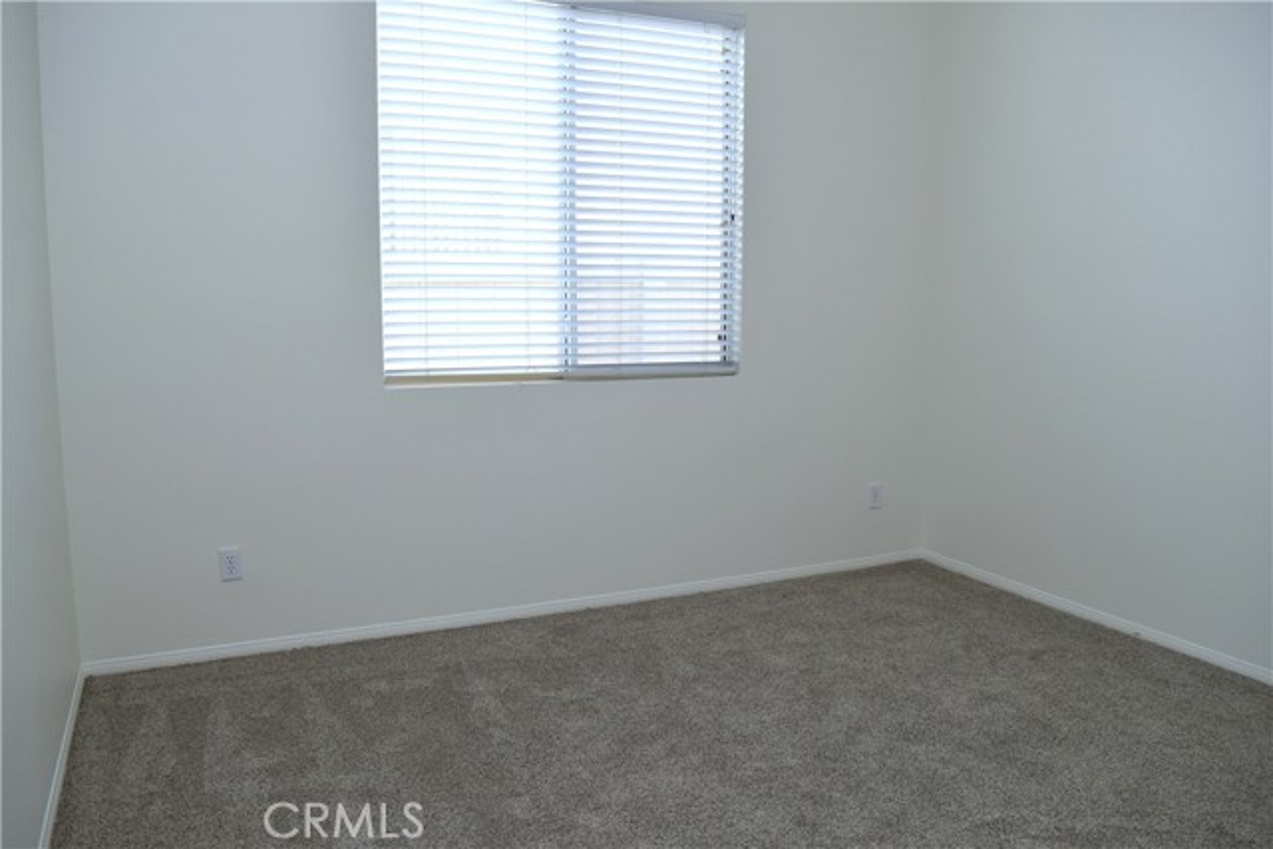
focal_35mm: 27
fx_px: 955
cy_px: 424
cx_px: 636
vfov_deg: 48.0
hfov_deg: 67.4
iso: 200
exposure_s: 1/80
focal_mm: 18
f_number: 6.3
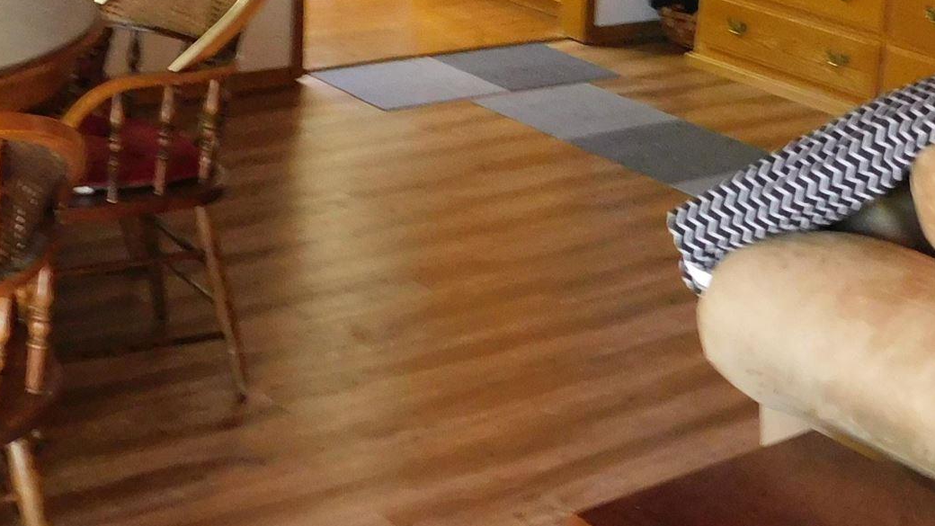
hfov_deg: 28.6
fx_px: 1835
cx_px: 528
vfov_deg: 15.9
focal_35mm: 74
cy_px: -36
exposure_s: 1/15
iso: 400
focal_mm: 4
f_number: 3
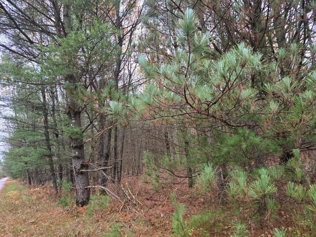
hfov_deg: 73.9
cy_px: 118
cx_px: 158
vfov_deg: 58.9
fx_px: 210
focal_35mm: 23
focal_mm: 6.3
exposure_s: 1/180
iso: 100
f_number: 1.7
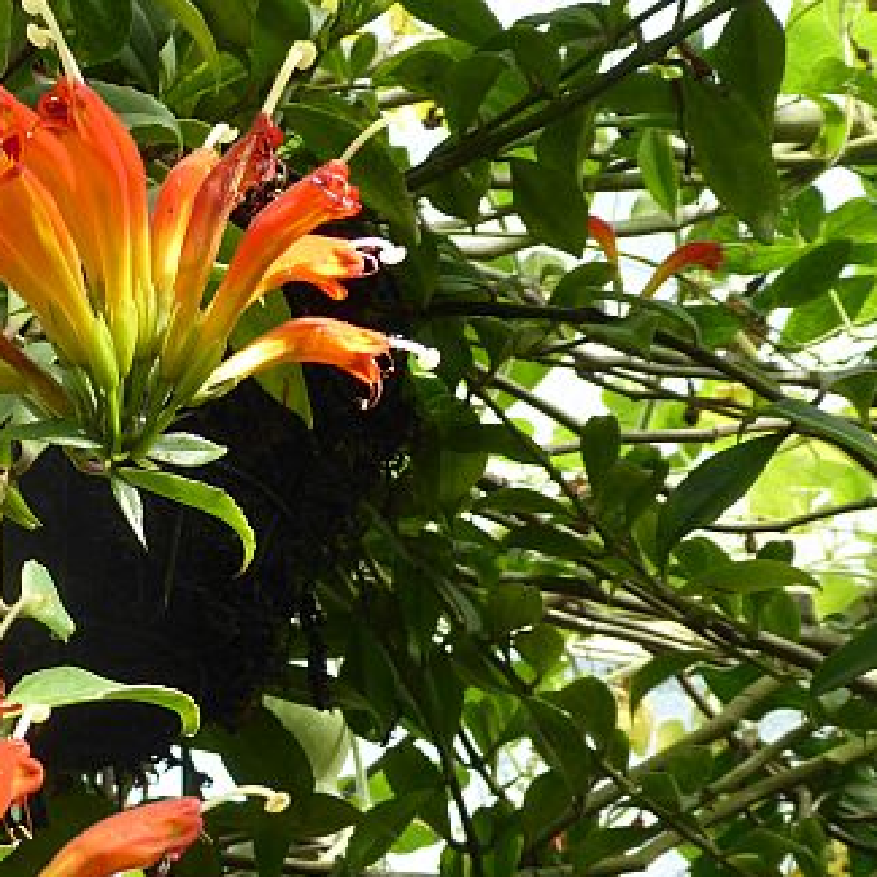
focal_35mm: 87
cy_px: 645
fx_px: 2494
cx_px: 67
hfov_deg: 19.5
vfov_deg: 19.8
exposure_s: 1/100
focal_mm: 9
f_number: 4.1
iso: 100
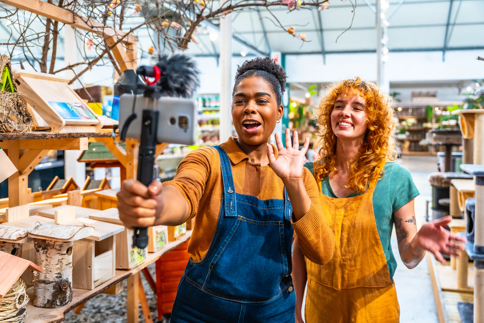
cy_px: 162
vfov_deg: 39.5
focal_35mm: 33
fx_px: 449
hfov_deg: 56.6
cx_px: 242
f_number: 2.8
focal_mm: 33.4
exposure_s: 1/250
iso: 800
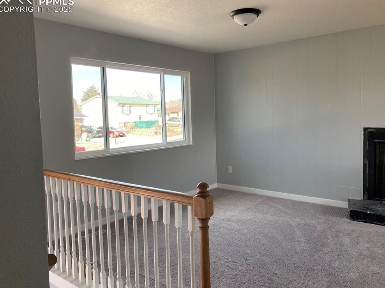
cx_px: 196
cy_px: 140
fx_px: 323
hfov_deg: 61.7
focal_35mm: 29
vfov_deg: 48.2
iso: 50
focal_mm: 3.99
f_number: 1.8
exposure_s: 1/121
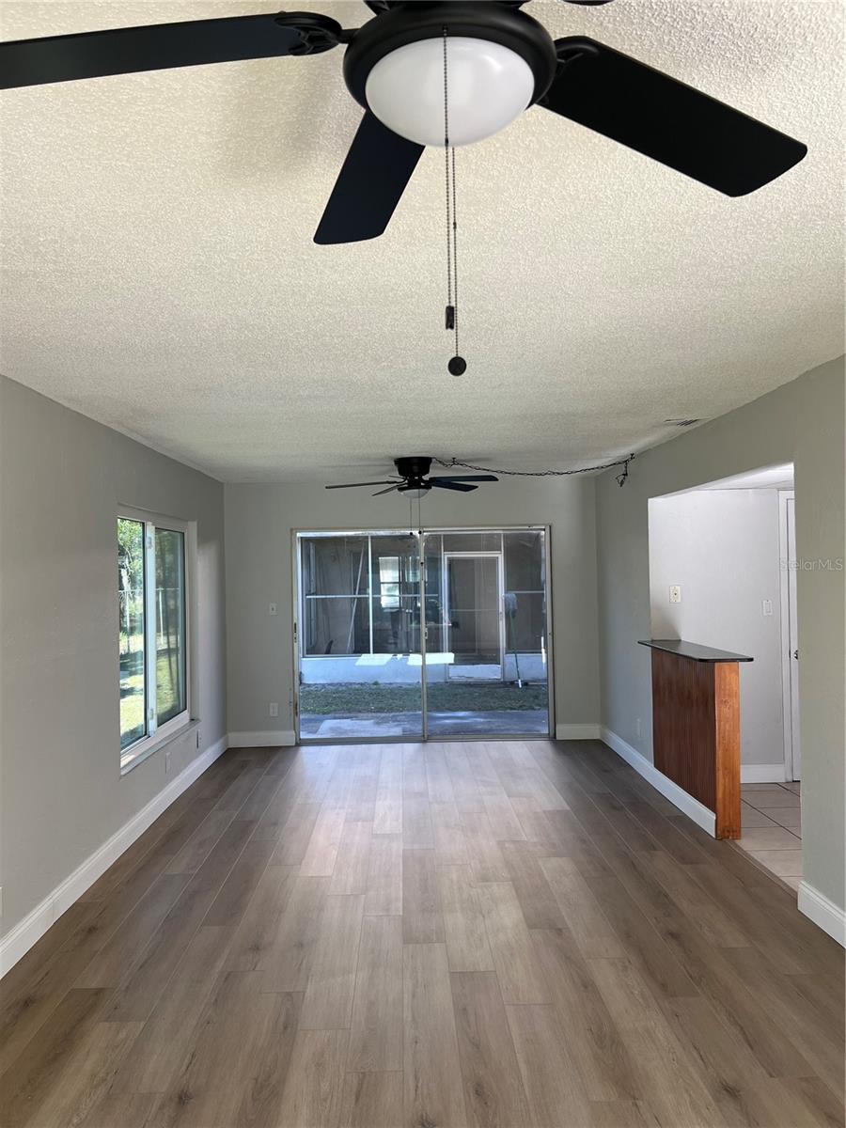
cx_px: 423
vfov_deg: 67.3
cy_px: 564
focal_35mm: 26
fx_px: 847
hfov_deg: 53.1
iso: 50
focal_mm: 5.7
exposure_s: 1/342
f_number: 1.5
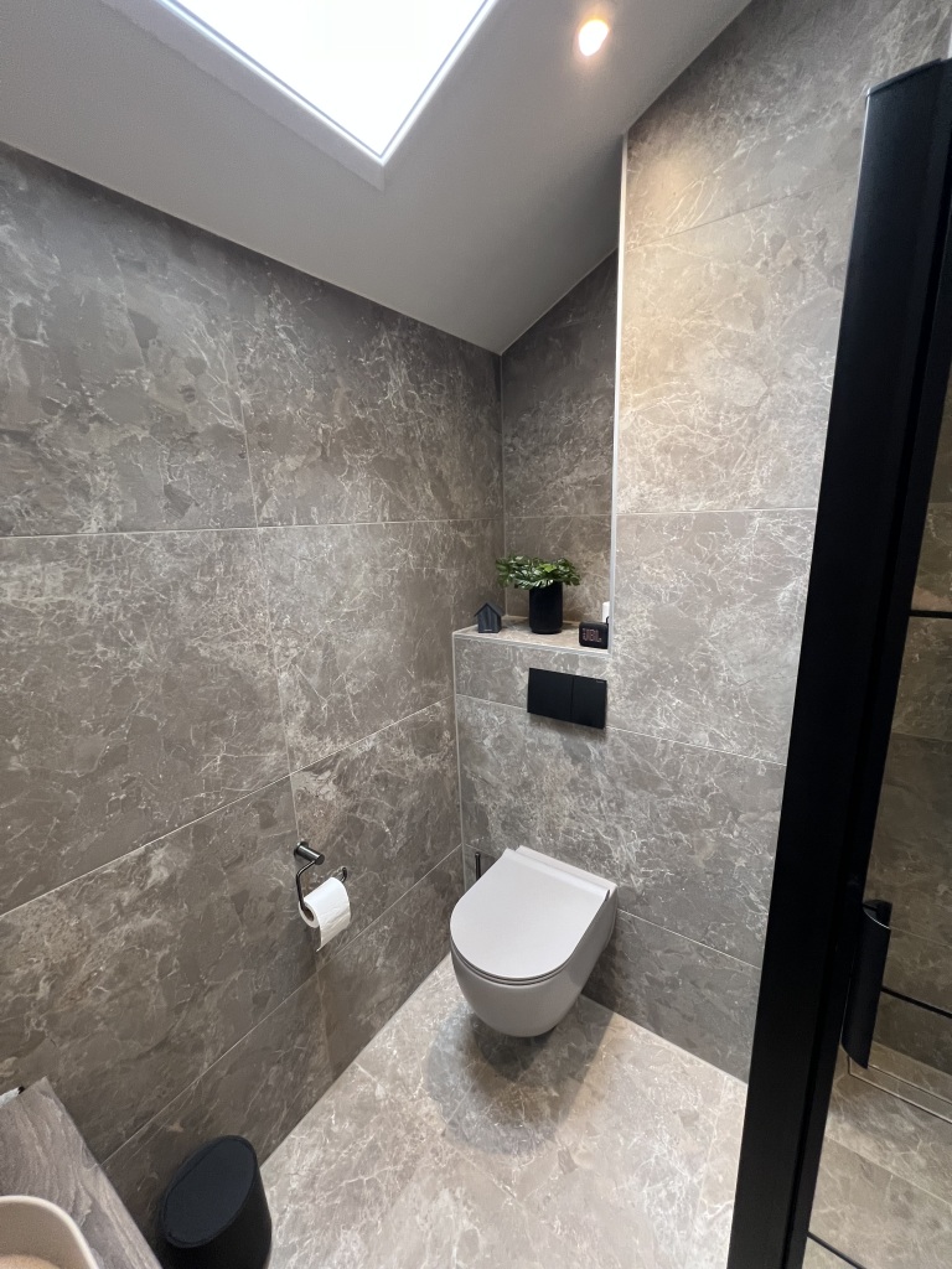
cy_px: 634
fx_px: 477
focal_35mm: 13
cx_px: 476
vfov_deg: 106.2
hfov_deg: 89.9
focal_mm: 1.57
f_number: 1.8
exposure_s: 1/85
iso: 250
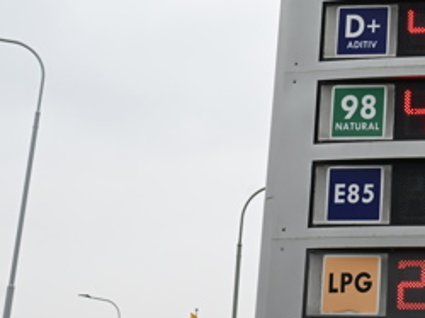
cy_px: -48
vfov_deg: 14.2
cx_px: 427
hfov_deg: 18.9
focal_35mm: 101
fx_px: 1239
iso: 400
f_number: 5.6
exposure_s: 1/200
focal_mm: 38
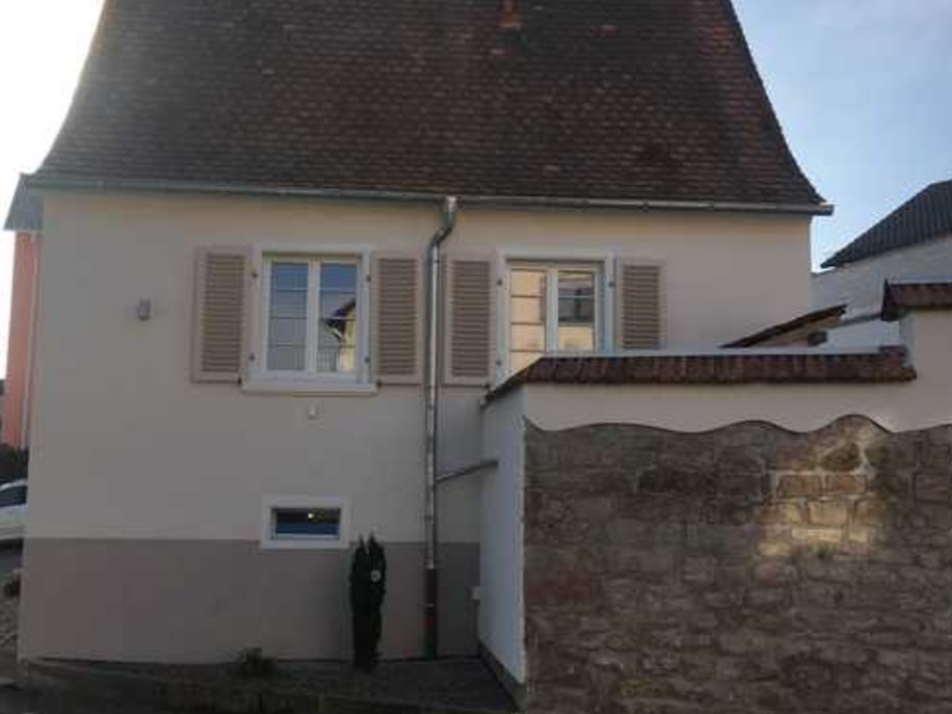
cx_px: 433
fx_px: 1045
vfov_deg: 37.7
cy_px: 368
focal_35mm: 38
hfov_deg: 48.9
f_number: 2.2
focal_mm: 4.15
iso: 25
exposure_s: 1/1374
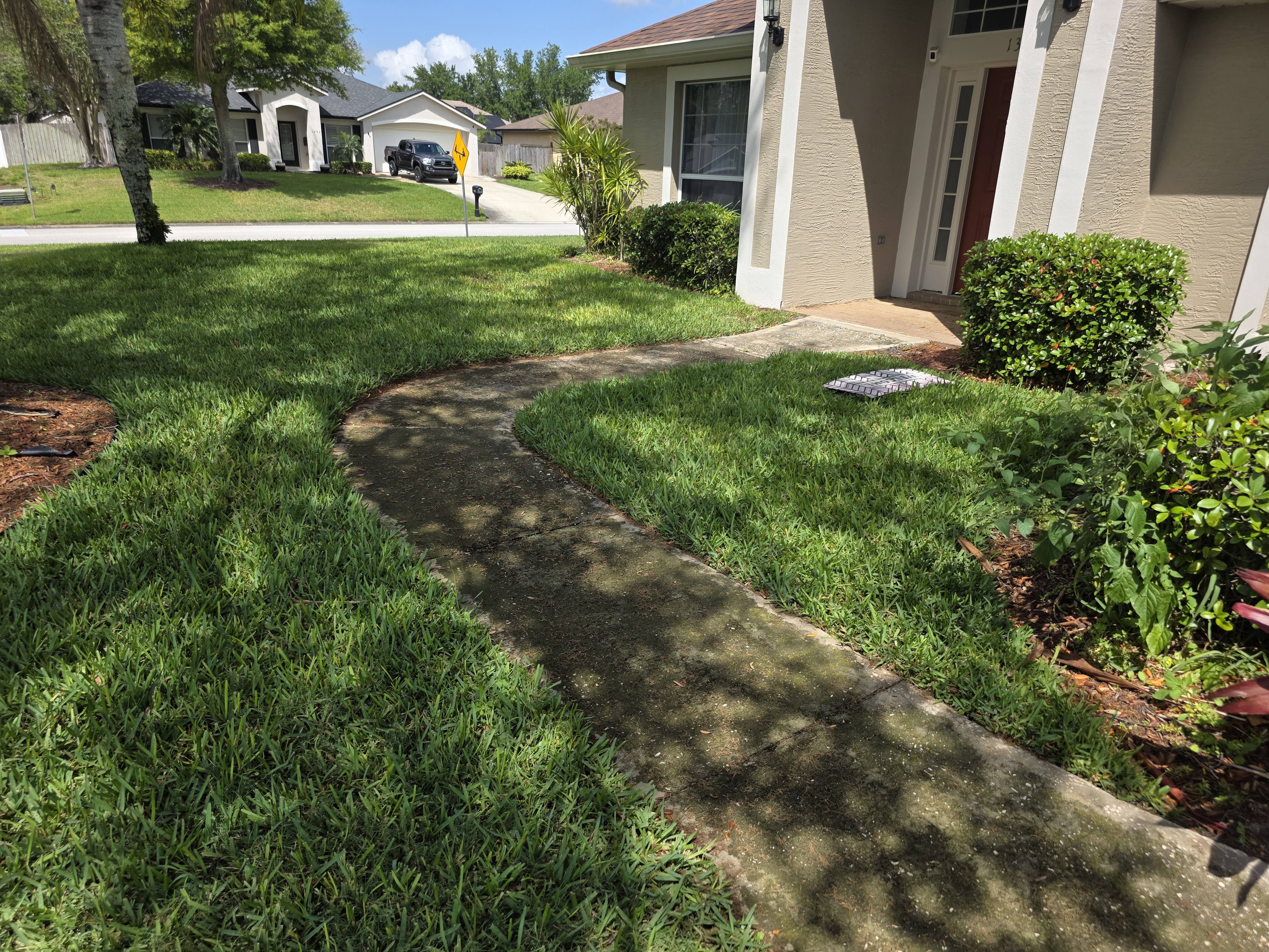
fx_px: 843
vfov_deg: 58.9
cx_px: 634
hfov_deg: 73.9
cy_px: 476
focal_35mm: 23
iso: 80
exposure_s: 1/4237
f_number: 1.7
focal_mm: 6.3
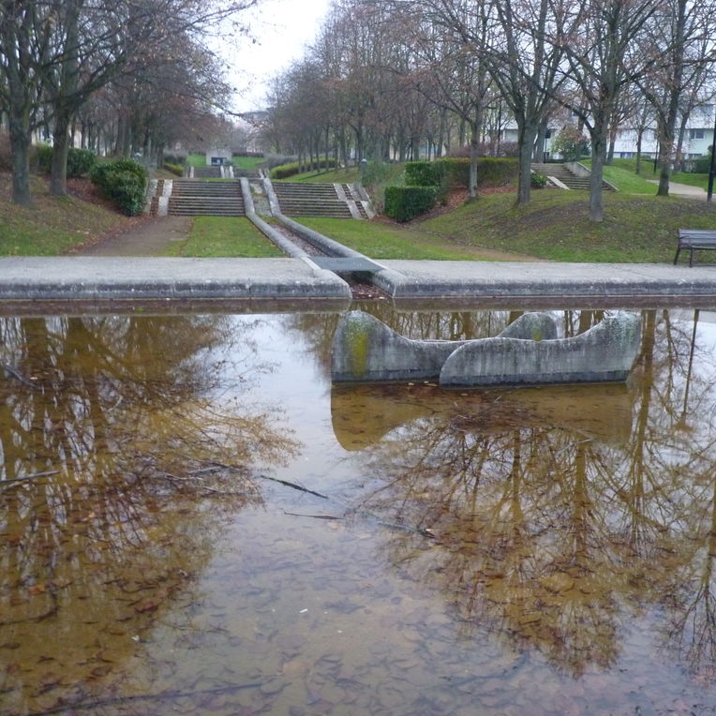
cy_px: 359
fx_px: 749
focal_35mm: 32
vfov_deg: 51.1
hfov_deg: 50.7
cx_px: 435
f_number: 2.8
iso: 400
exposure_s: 1/8
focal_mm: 4.8
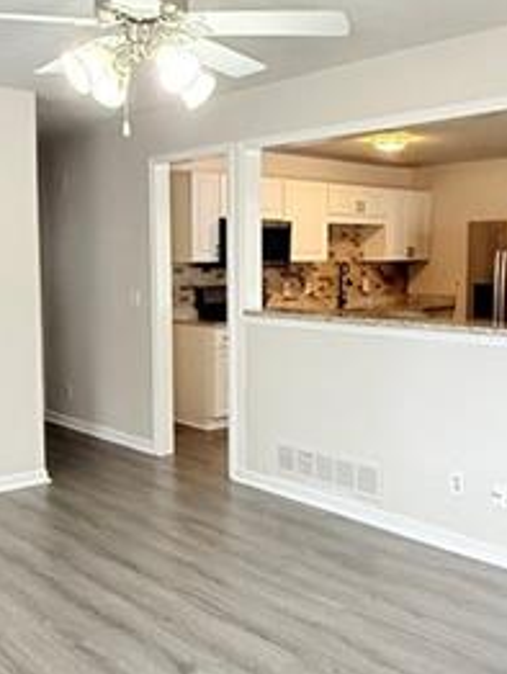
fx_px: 799
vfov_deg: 45.7
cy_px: 347
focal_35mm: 41
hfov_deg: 35.2
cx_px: 239
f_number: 2.2
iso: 250
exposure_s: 1/120
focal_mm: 2.22
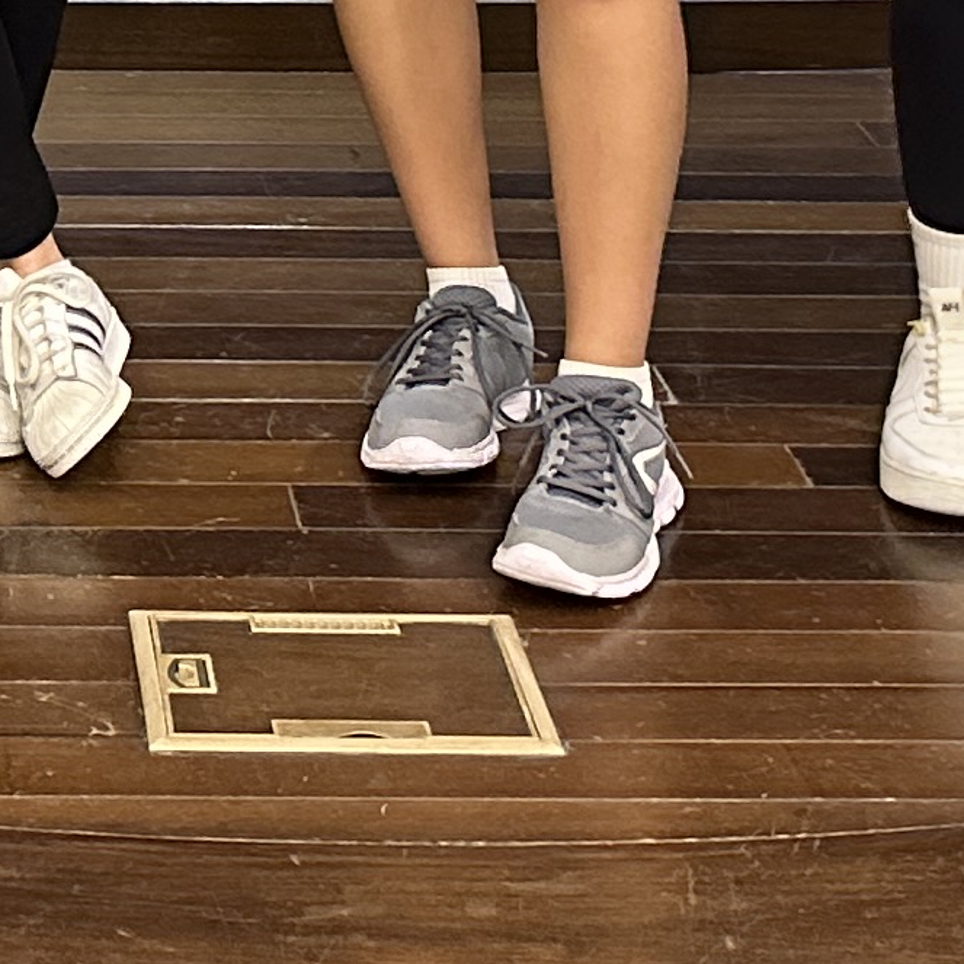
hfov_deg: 13.0
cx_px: -353
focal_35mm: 129
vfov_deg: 12.2
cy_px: -878
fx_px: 4064
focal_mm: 6.86
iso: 500
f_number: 1.78
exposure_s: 1/60
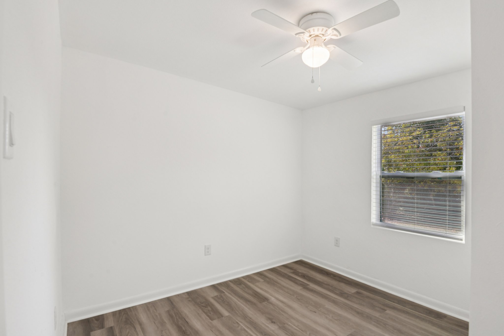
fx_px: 238
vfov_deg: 70.4
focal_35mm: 17
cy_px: 168
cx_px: 252
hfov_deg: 93.3
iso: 400
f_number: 8
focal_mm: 17
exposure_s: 1/40
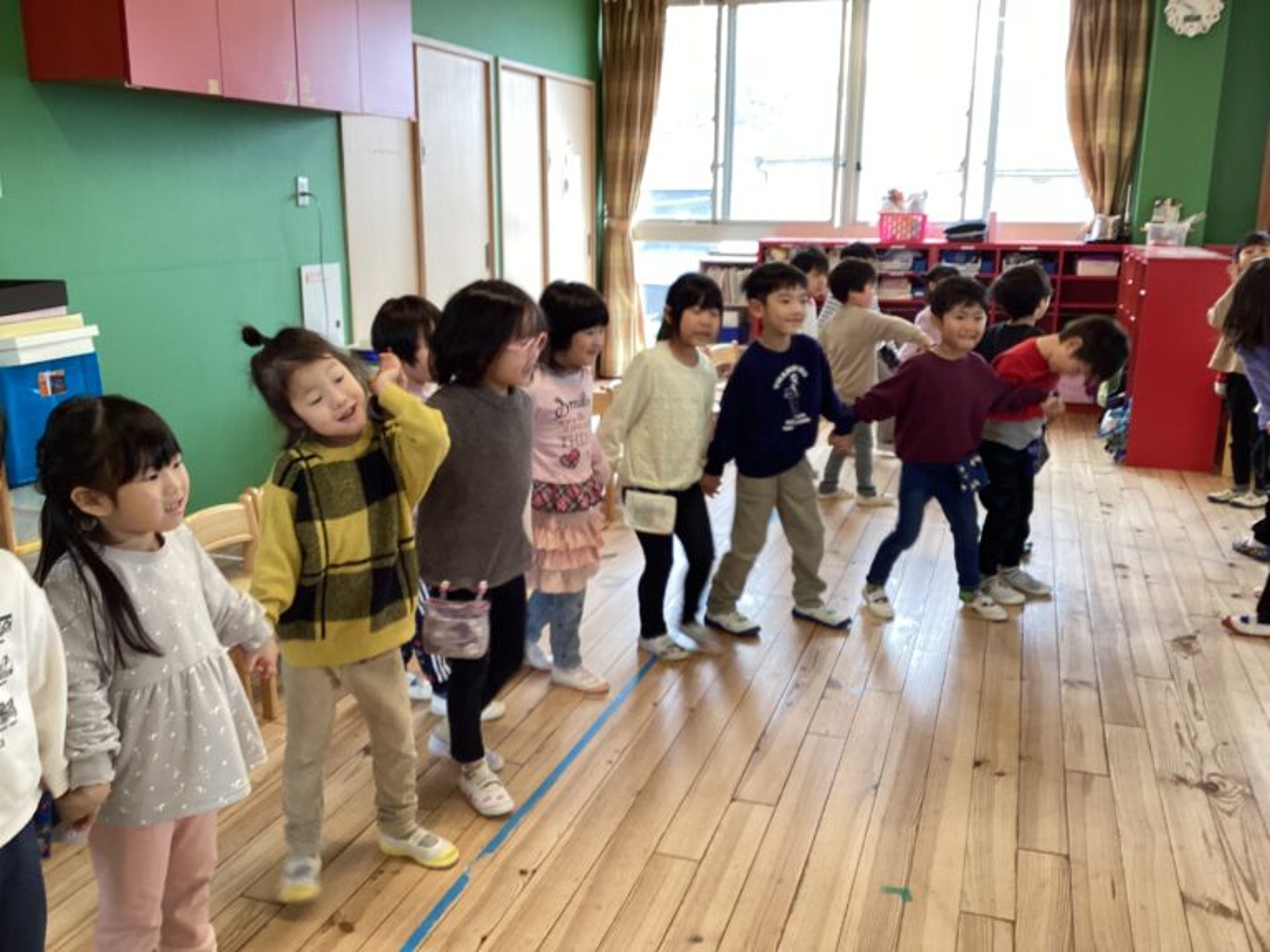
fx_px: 1137
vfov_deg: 45.4
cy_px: 476
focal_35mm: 31
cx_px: 635
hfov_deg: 58.4
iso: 64
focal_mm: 3.3
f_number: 2.4
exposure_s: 1/50
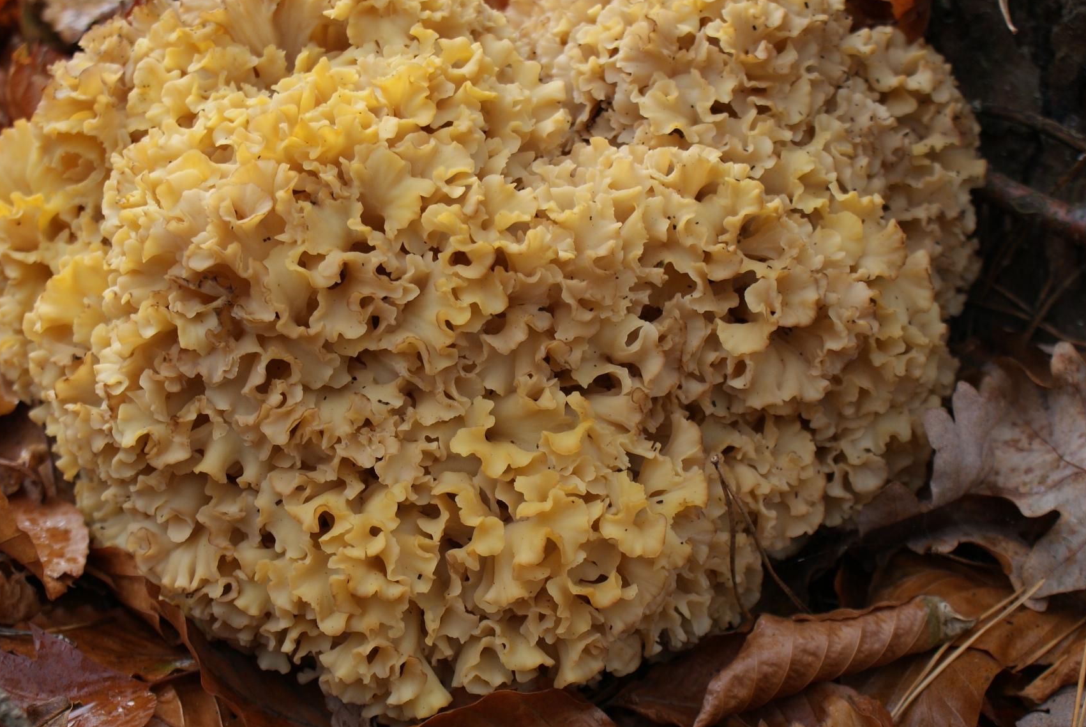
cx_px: 487
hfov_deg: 28.1
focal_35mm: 72
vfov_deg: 19.1
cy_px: 316
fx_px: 2165
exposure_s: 1/60
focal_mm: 35
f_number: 5.6
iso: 160
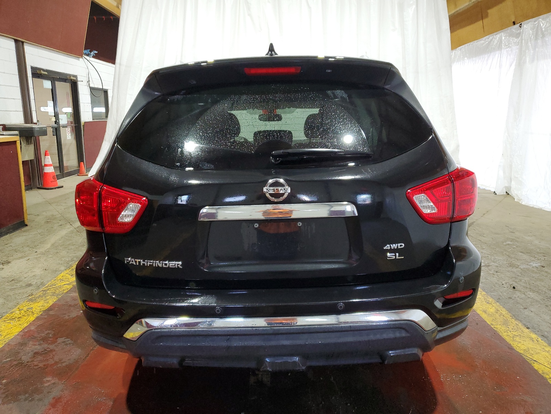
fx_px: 414
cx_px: 276
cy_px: 207
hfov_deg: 67.3
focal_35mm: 26
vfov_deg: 53.1
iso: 157
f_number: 1.5
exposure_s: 1/60.2
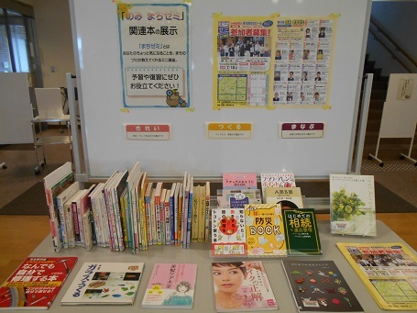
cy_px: 156
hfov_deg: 67.3
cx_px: 208
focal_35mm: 26
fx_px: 313
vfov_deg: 53.0
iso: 250
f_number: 3.2
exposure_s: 1/30
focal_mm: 4.6
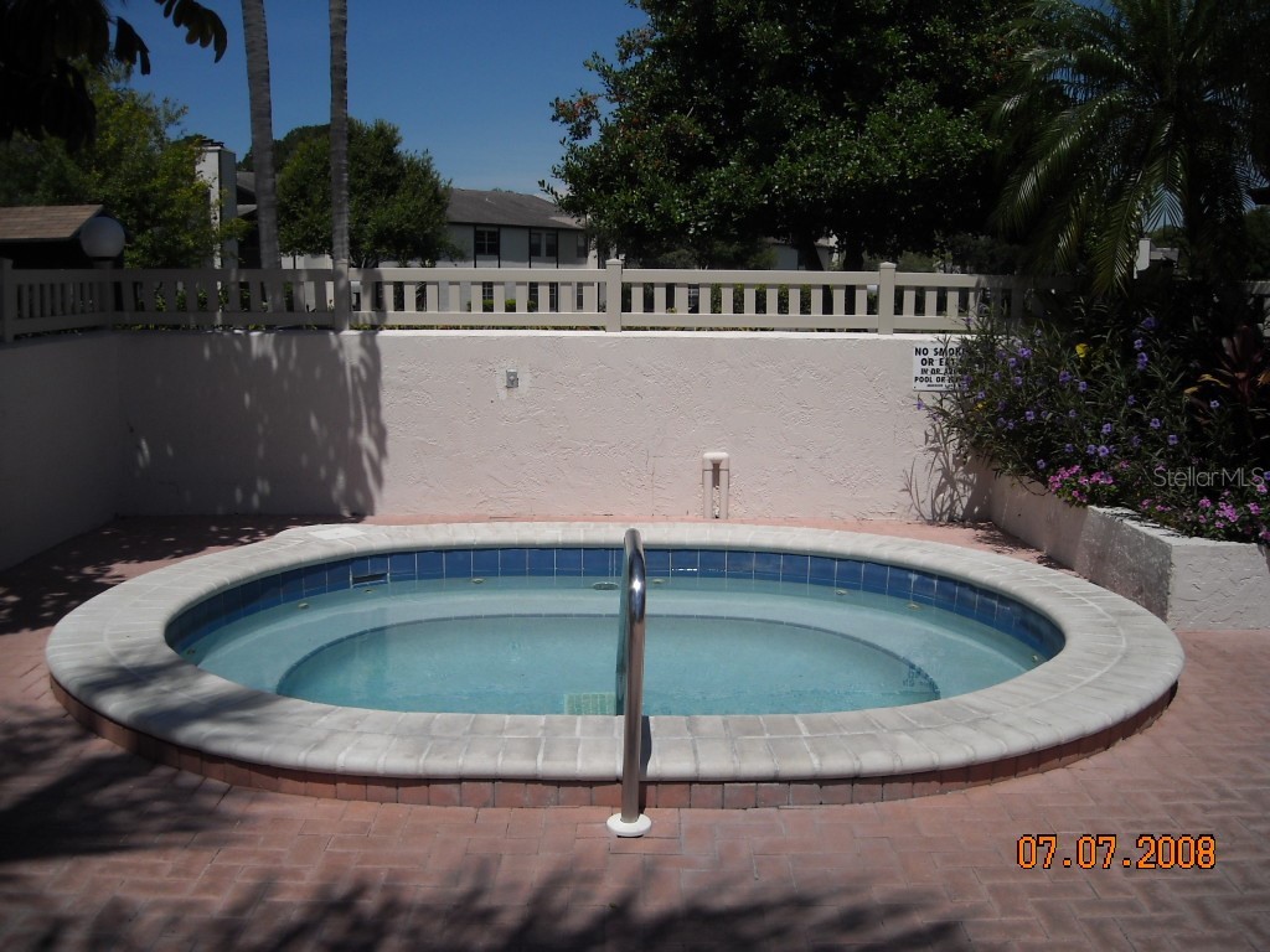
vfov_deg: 40.7
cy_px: 476
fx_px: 1284
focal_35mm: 35
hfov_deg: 52.6
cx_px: 635
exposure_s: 1/840
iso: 64
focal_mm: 5.7
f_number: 5.6
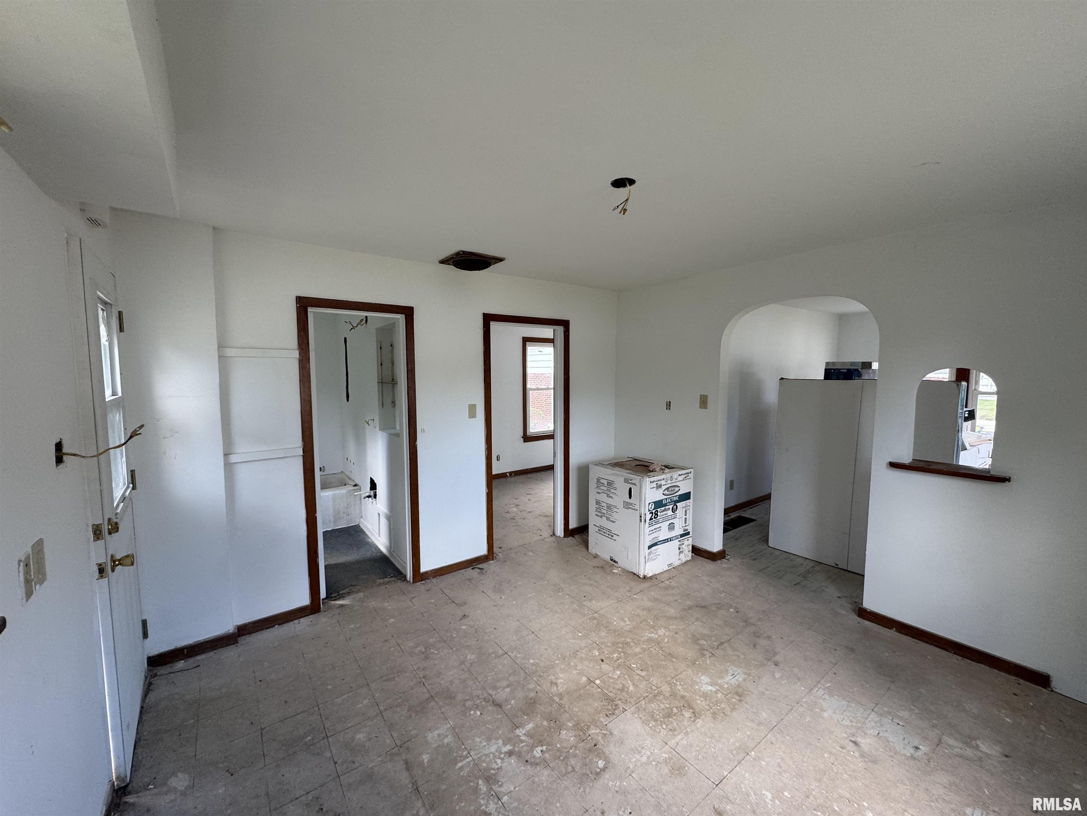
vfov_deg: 85.7
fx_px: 440
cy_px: 408
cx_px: 544
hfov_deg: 102.1
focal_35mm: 14
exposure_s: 1/99
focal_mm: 2.22
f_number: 2.2
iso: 100
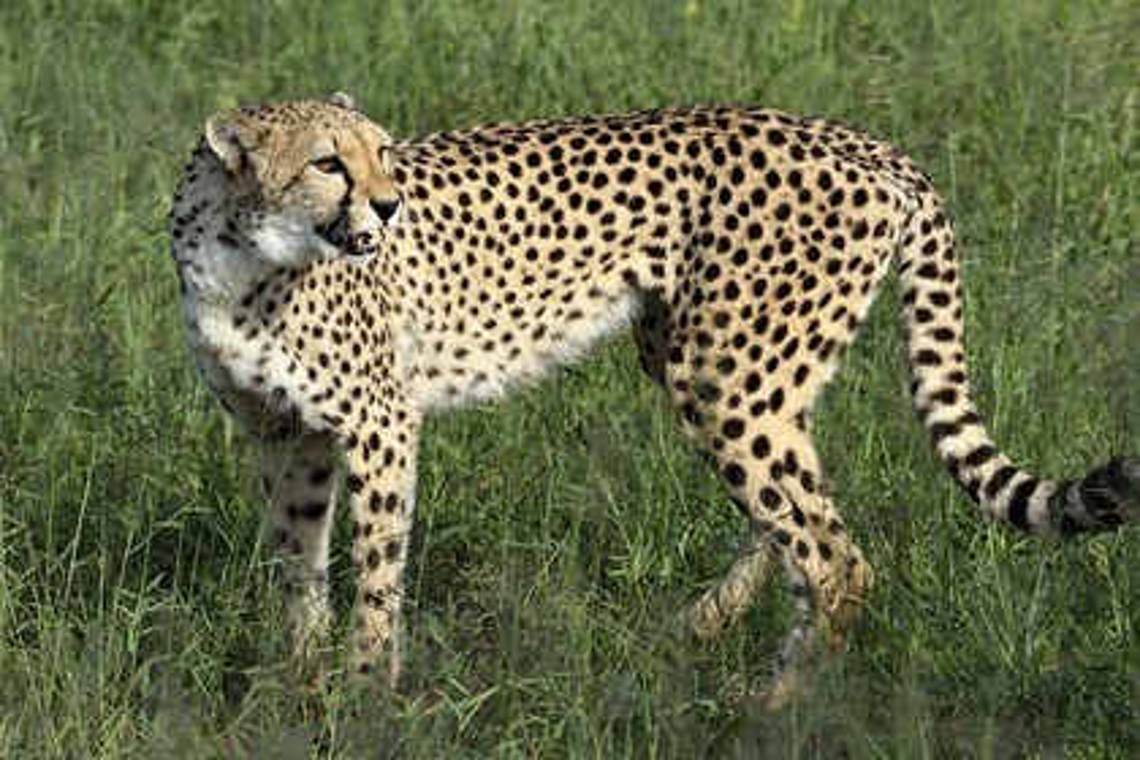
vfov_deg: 7.8
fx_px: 5541
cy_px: 380
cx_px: 570
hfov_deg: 11.7
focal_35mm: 175
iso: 400
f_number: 9
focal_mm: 175
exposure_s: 1/1000
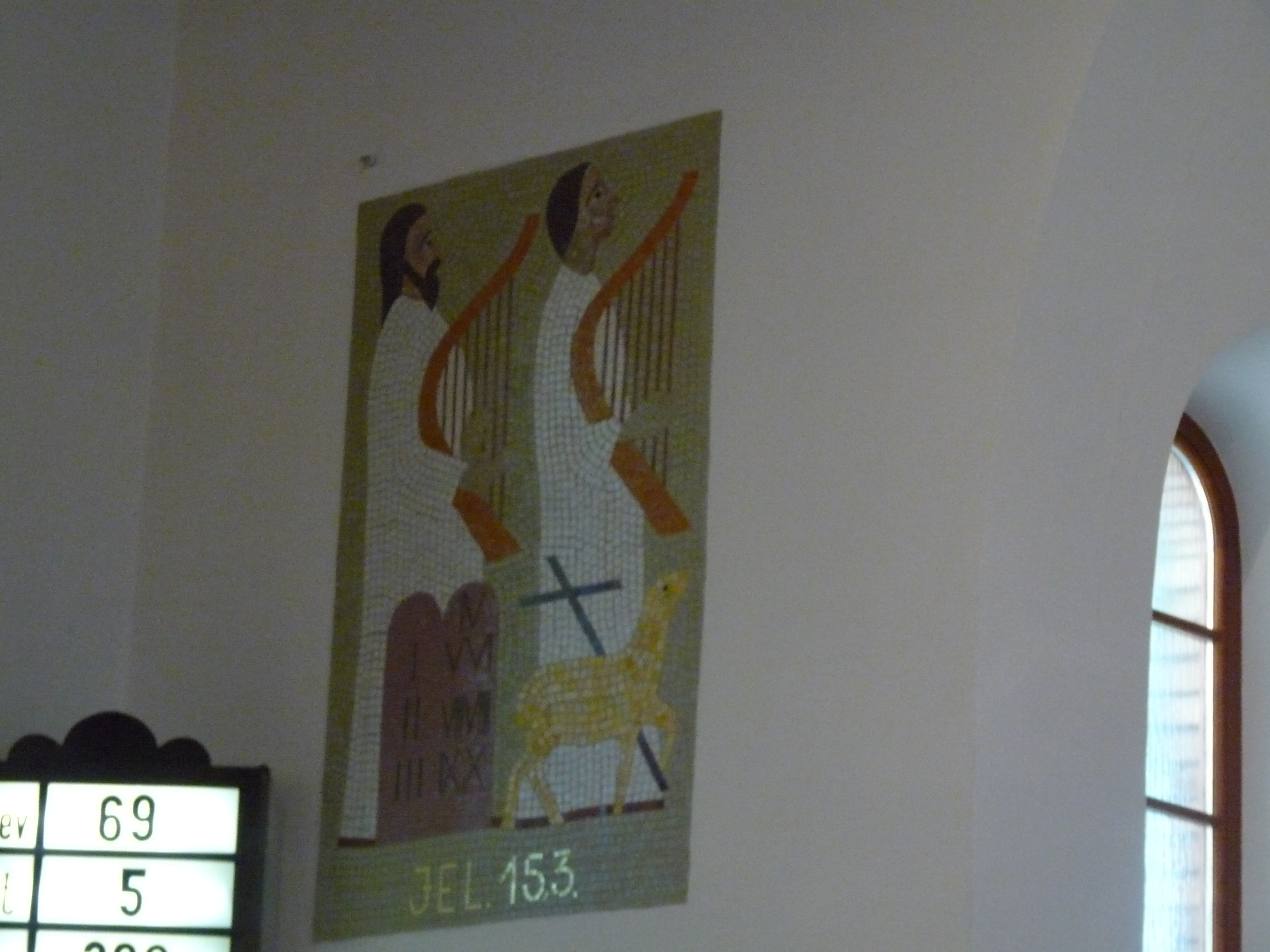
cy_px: 476
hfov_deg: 17.4
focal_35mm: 113
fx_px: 4146
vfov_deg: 13.1
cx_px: 635
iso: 800
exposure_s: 1/100
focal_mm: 20.1
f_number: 3.6
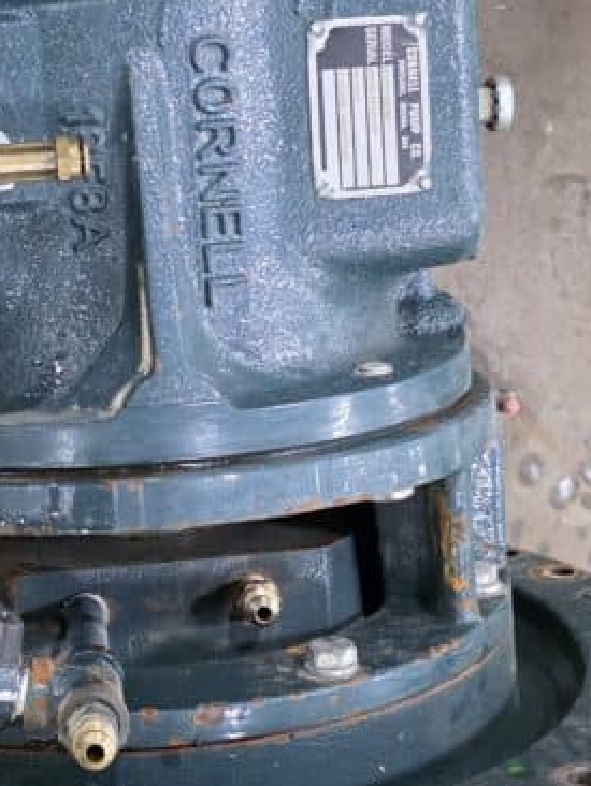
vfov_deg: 28.7
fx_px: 1523
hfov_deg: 21.6
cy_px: 246
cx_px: 92
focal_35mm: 67
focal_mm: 6.3
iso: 2000
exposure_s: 1/120
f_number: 1.7
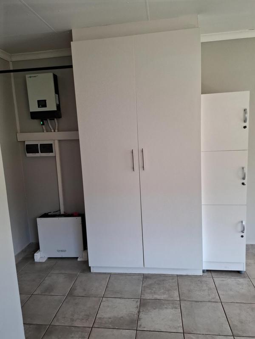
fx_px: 226
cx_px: 128
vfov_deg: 73.9
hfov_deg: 58.9
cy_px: 170
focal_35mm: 23
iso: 80
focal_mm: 5.54
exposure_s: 1/100
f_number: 1.8
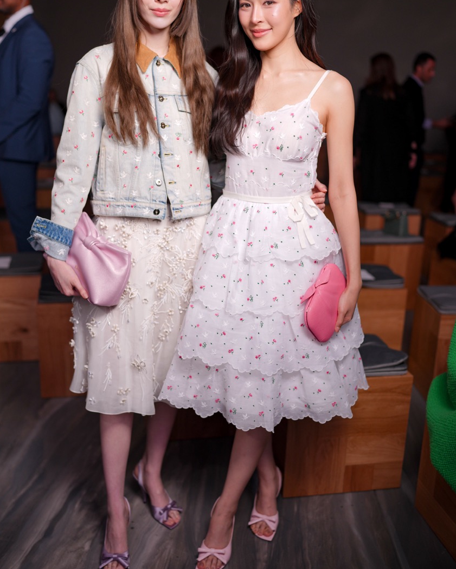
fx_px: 675
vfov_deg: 45.8
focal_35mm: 40
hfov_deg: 37.3
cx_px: 226
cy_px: 271
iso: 64
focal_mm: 35
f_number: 1.6
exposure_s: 1/200
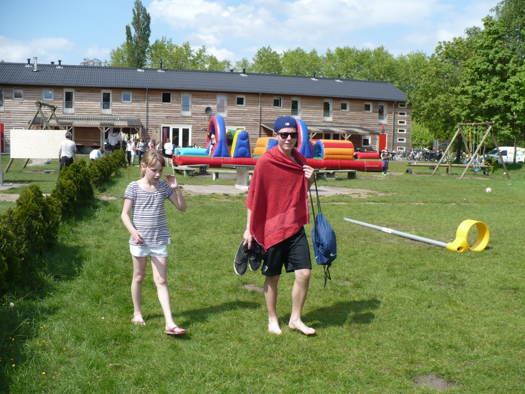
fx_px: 561
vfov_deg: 38.7
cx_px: 262
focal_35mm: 37
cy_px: 197
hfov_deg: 50.1
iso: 100
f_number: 2.8
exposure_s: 1/1000
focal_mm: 6.1
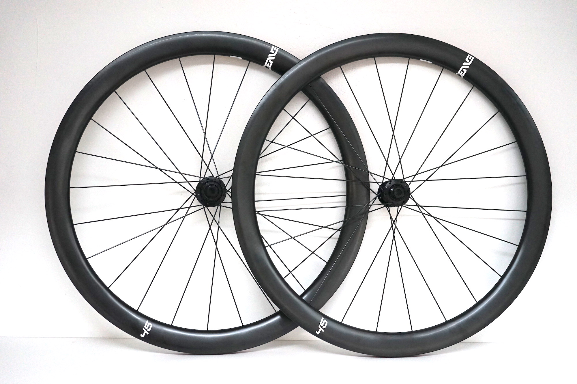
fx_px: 753
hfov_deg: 41.9
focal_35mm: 47
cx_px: 288
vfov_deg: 28.6
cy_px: 192
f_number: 4.5
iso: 2000
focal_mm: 47
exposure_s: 1/160
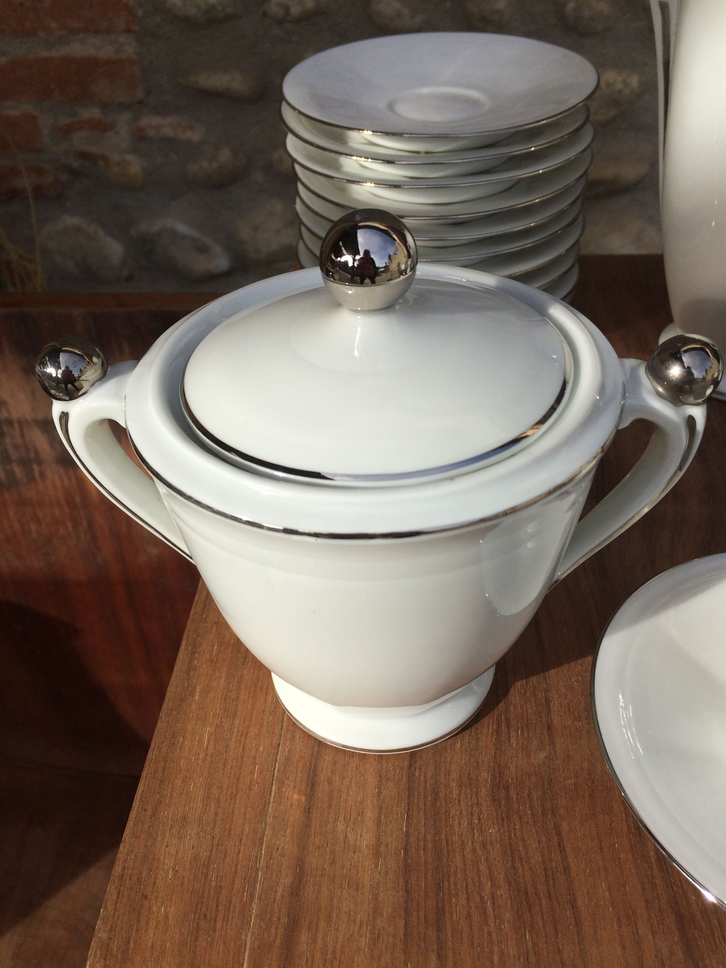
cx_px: 363
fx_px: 811
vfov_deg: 61.7
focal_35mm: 29
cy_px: 484
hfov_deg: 48.2
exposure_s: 1/2160
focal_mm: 4.15
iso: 32
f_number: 2.2
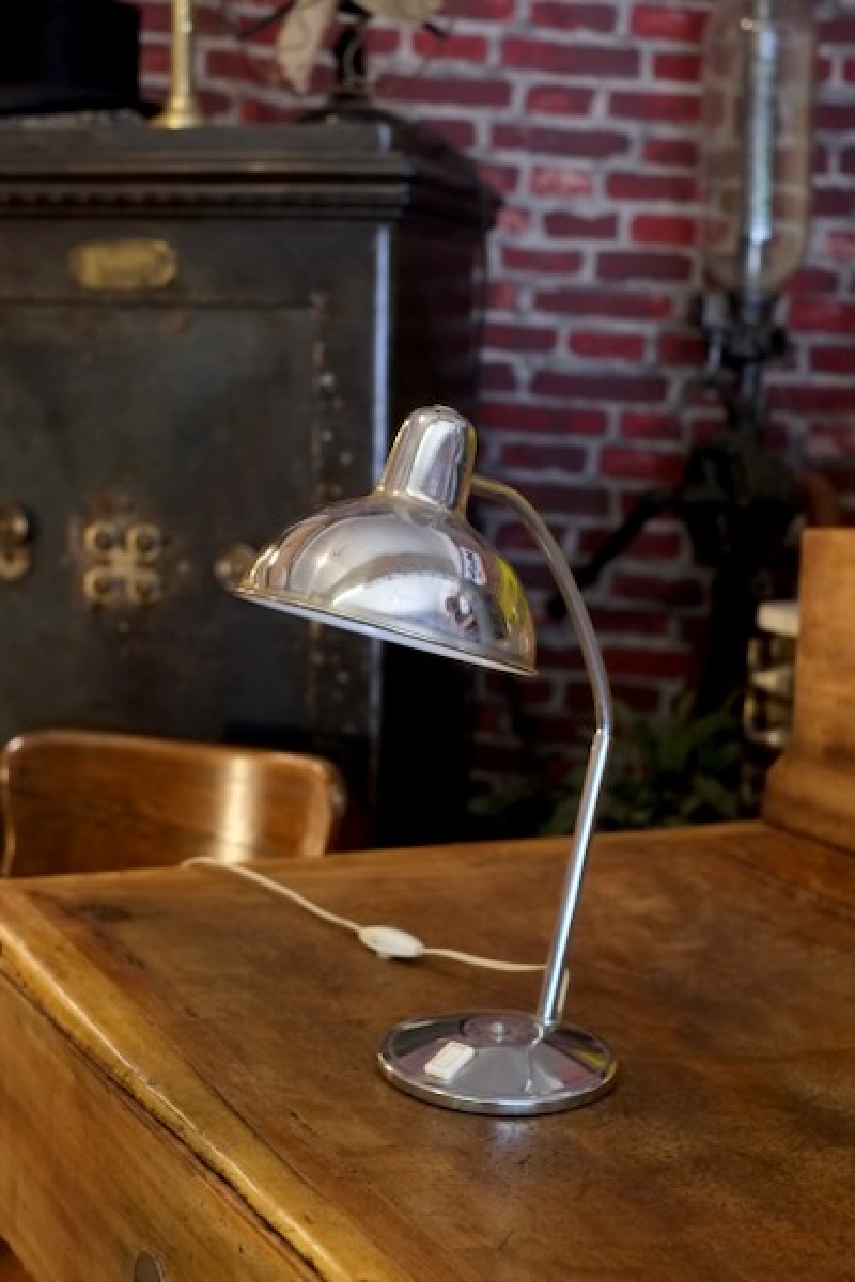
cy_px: 641
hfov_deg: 25.5
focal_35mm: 53
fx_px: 1888
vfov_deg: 37.5
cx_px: 428
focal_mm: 35
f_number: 3.6
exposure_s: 1/125
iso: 3200
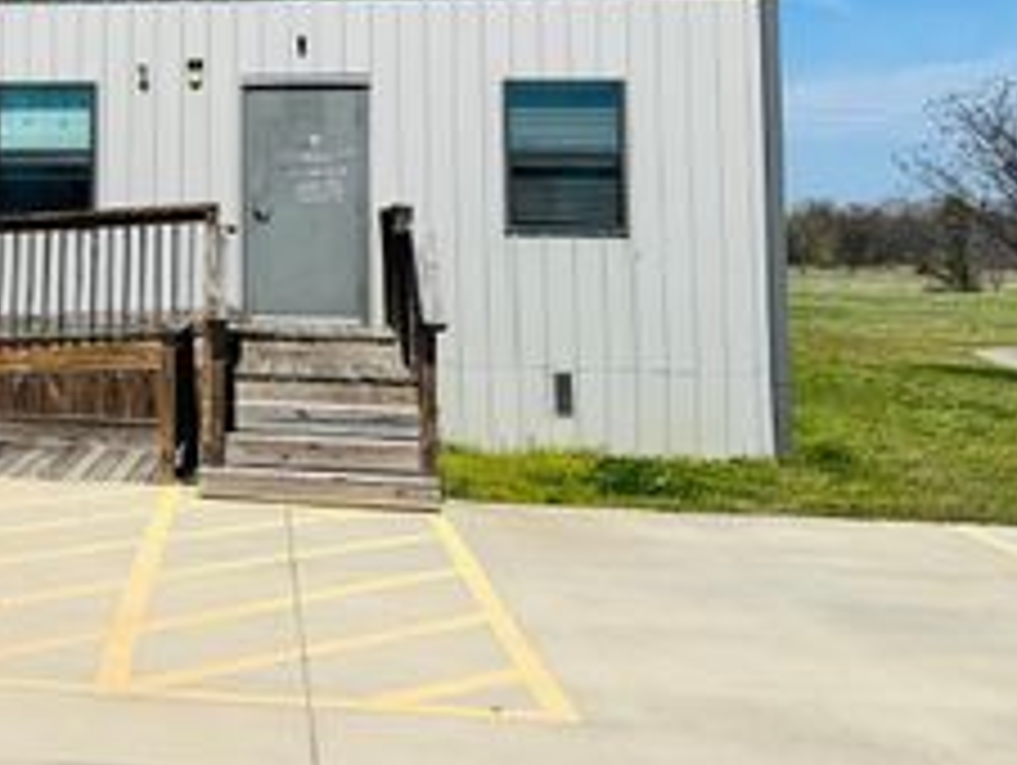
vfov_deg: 26.6
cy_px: 74
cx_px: 32
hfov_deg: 33.5
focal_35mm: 53
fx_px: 1559
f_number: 1.78
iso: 80
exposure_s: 1/8929
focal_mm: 6.86
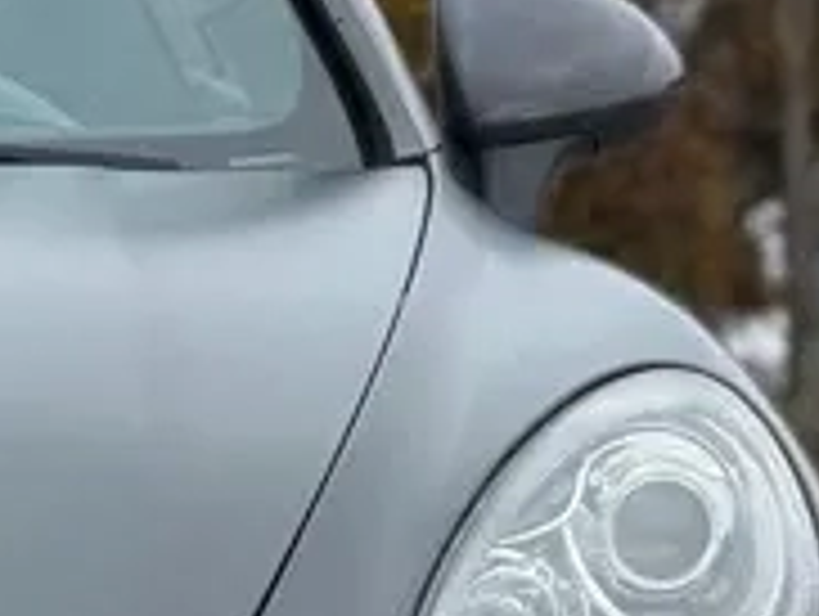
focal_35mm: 549
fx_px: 13006
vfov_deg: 2.7
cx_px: -274
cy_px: 877
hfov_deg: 3.6
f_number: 2.8
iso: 50
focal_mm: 16.89
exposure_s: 1/220
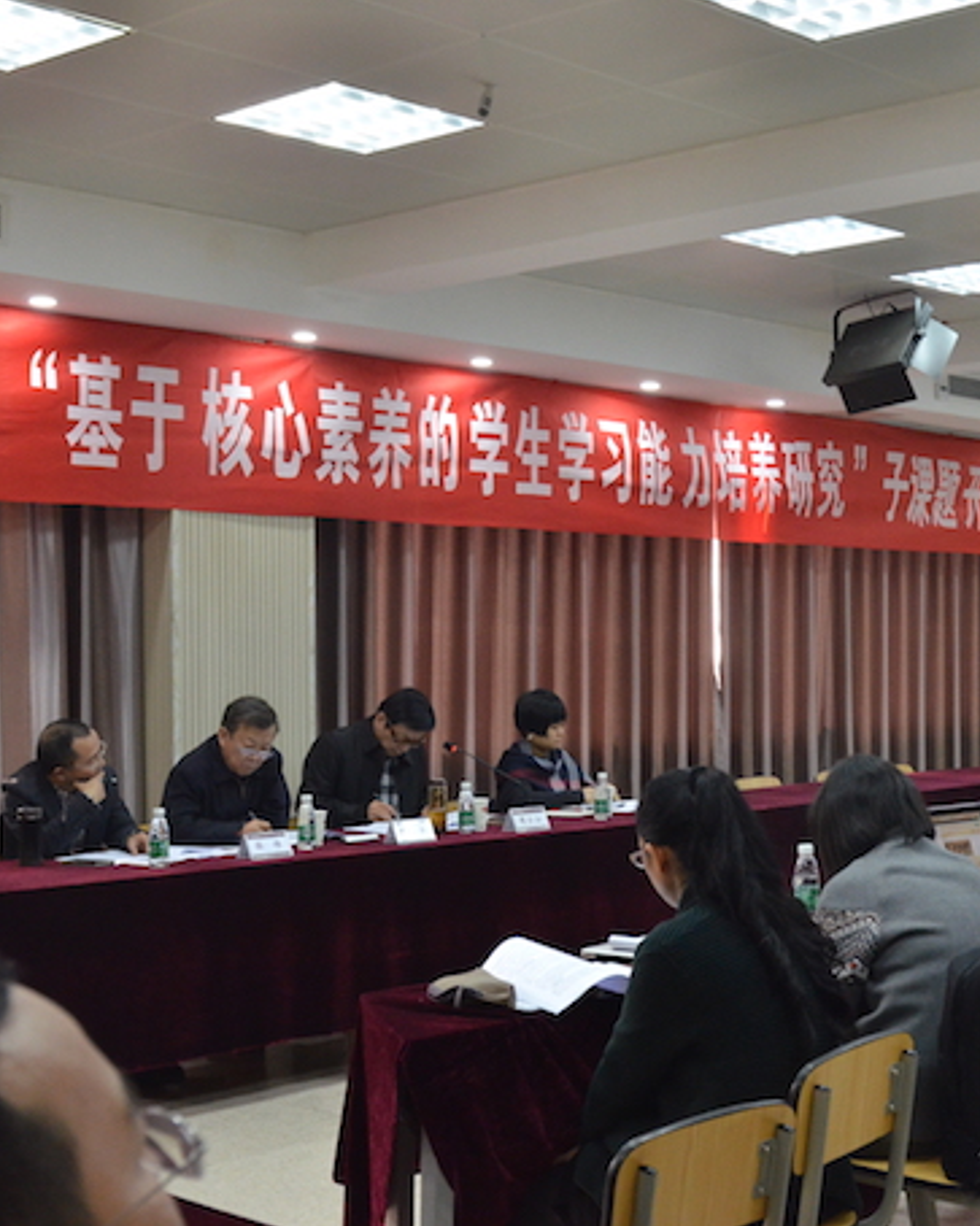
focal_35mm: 52
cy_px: 618
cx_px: 834
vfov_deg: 36.0
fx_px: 1886
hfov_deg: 28.3
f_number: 6.3
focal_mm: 24
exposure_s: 1/60
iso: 1600
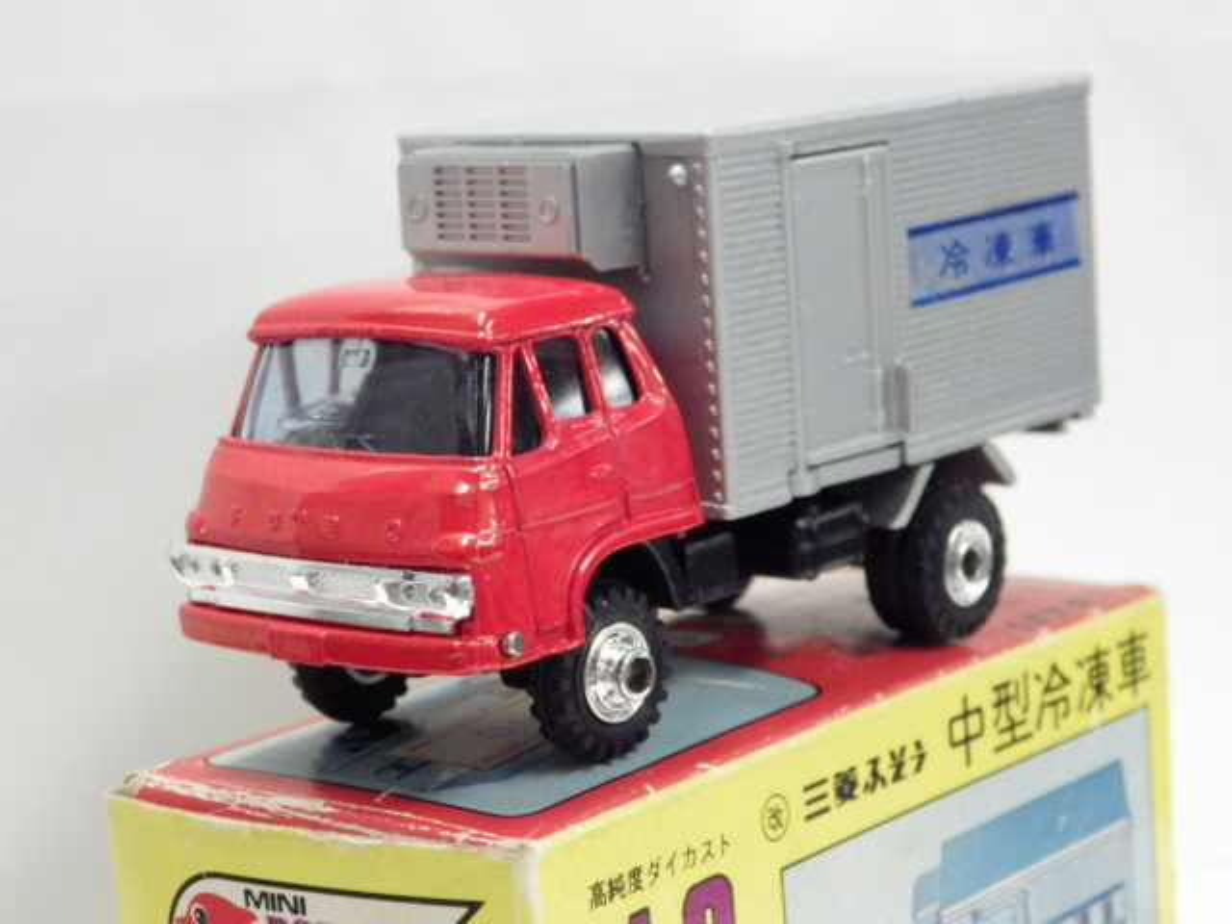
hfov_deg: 22.5
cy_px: 462
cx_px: 616
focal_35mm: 87
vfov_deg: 17.0
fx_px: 3096
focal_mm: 15.6
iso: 800
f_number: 4.4
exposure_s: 1/45
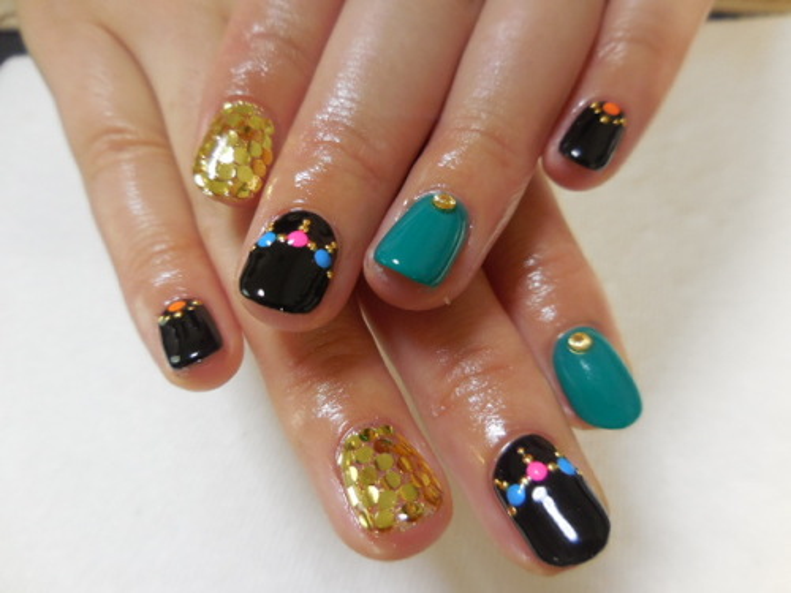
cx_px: 396
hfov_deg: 69.4
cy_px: 296
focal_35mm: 25
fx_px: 571
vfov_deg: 54.9
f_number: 3.3
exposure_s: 1/30
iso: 200
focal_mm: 4.5
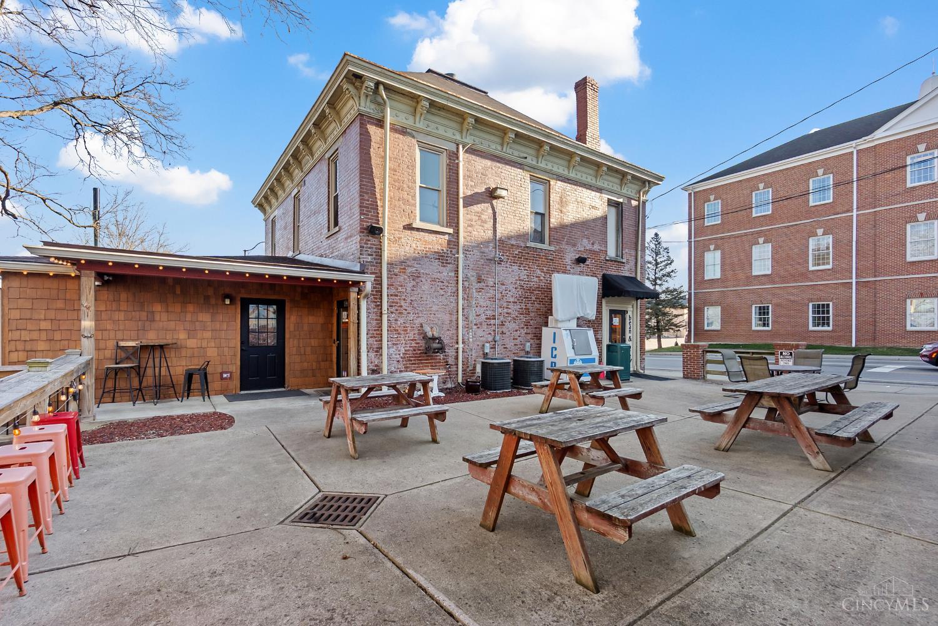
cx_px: 469
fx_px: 391
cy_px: 313
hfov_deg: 100.4
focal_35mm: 15
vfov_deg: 77.3
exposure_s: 1/40
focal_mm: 10
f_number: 9
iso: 250
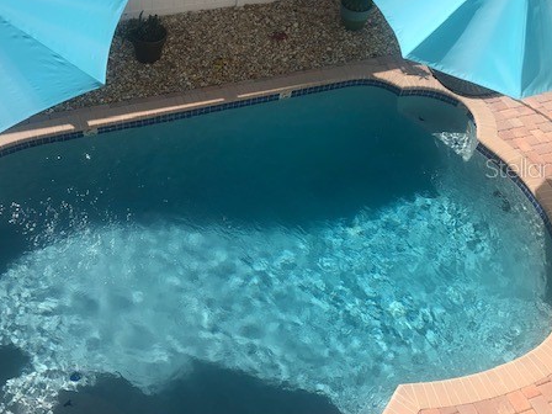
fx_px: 638
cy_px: 168
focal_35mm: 40
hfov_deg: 46.4
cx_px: 207
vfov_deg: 35.8
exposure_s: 1/2825
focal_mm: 3.99
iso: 25
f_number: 1.8
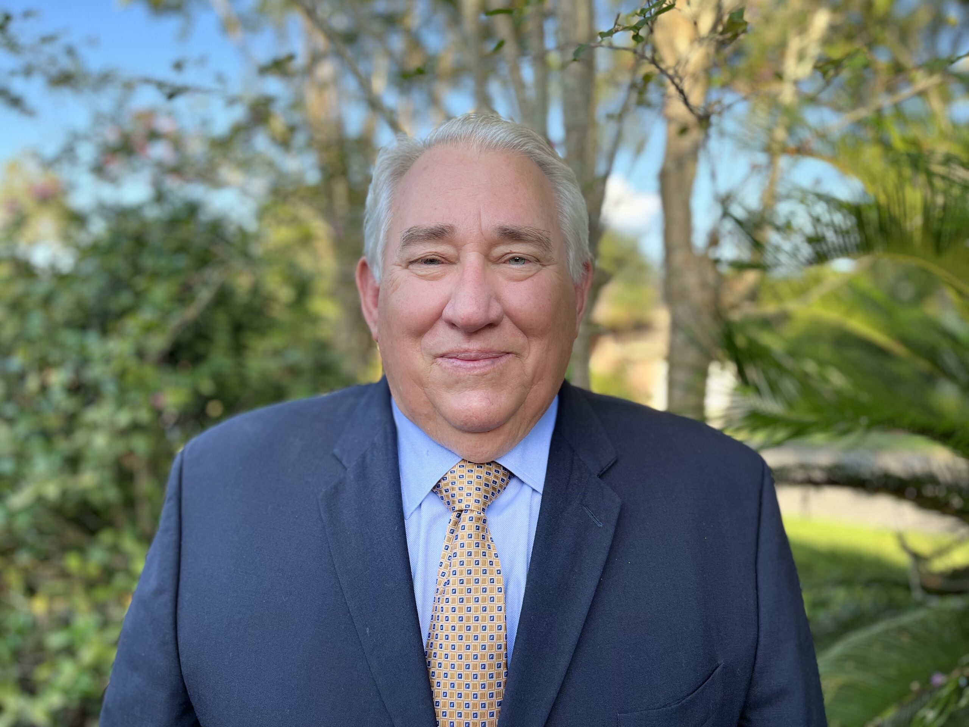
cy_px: 364
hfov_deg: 67.3
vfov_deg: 53.1
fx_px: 728
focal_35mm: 26
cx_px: 484
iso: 50
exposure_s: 1/483
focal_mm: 5.1
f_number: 1.6
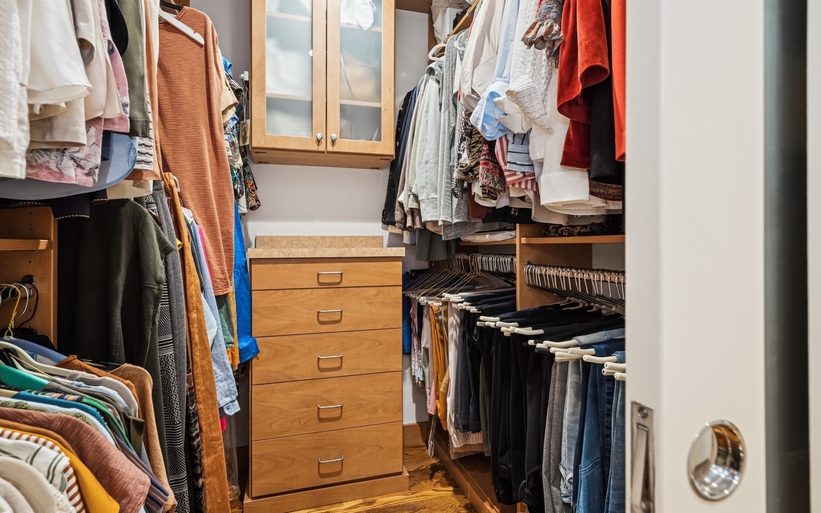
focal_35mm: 18
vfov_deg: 65.0
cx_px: 405
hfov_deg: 91.1
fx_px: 403
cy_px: 256
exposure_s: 1/8
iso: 200
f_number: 6.7
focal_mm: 15
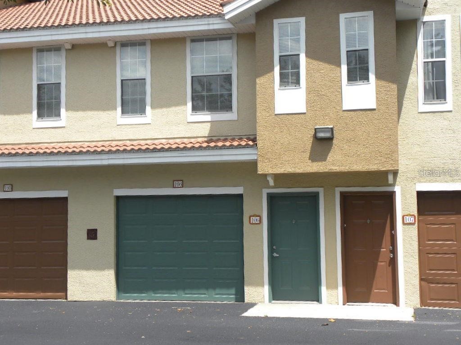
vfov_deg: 28.0
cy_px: 172
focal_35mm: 52
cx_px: 230
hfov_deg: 36.8
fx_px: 693
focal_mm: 9.2
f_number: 3.5
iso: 64
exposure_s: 1/540
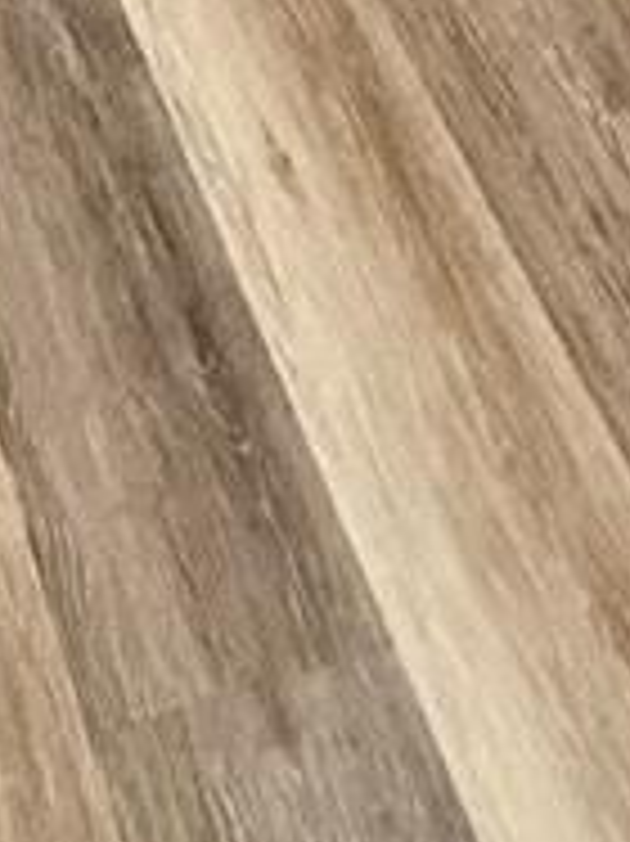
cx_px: -338
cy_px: -1643
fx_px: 2186
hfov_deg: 15.1
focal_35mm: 90
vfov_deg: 11.7
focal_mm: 2.22
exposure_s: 1/60
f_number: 2.2
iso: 400
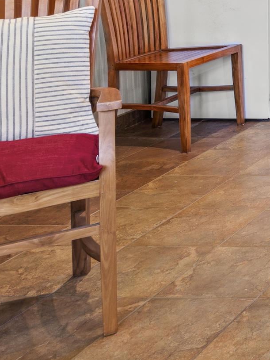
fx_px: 707
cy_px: -94
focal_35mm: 68
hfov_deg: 14.3
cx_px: 654
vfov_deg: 25.1
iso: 100
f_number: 8
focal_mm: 16
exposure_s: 2
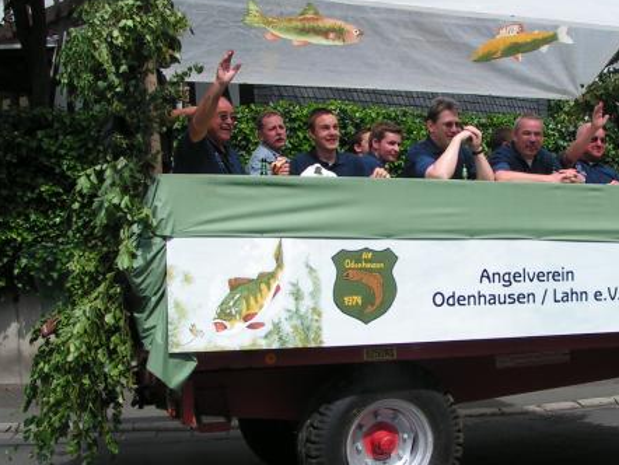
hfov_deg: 34.7
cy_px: 230
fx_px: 984
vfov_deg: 26.6
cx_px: 398
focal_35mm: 55
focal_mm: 5.8
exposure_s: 1/400
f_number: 5.6
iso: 50
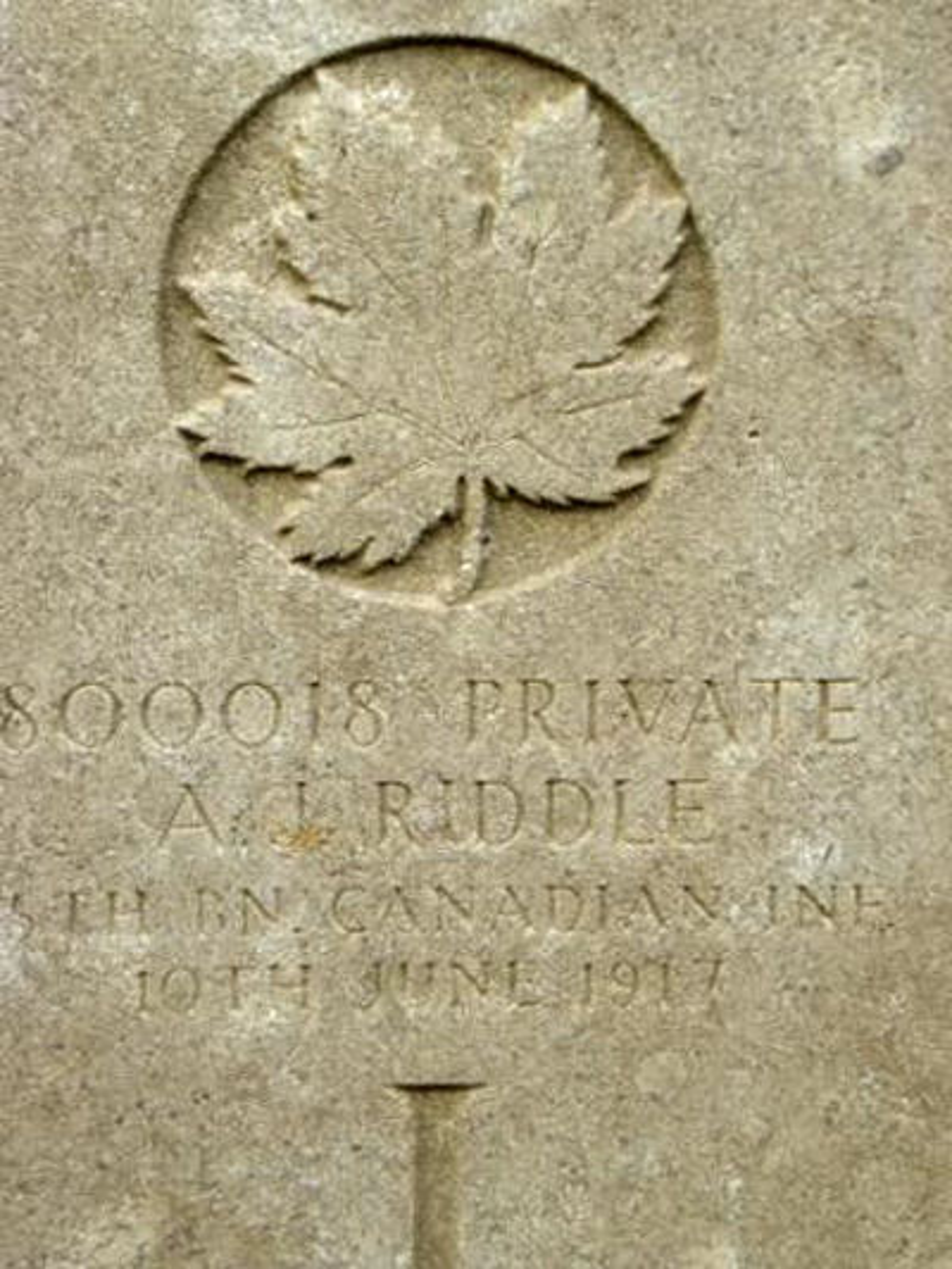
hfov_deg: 19.6
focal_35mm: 75
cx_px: 476
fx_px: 2749
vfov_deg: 26.0
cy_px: 634
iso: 64
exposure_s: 1/73.5
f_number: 4
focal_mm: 13.4
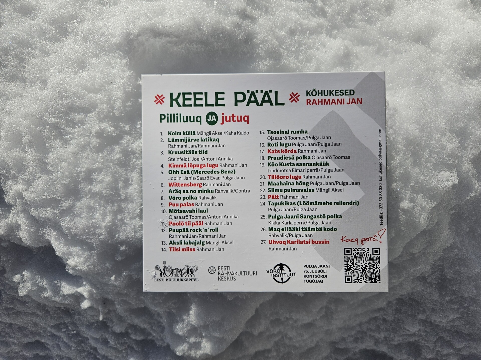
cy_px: 180
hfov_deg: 73.9
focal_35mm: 23
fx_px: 320
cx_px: 240
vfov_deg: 58.9
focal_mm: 5.4
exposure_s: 1/4554
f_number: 1.8
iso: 25
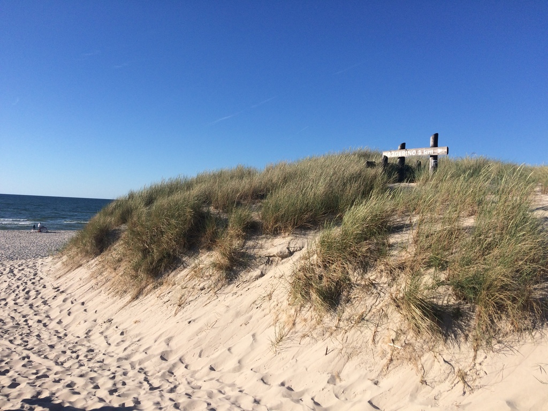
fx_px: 459
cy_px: 206
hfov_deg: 61.7
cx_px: 274
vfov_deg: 48.2
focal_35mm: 29
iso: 32
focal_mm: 4.15
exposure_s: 1/2933
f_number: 2.2
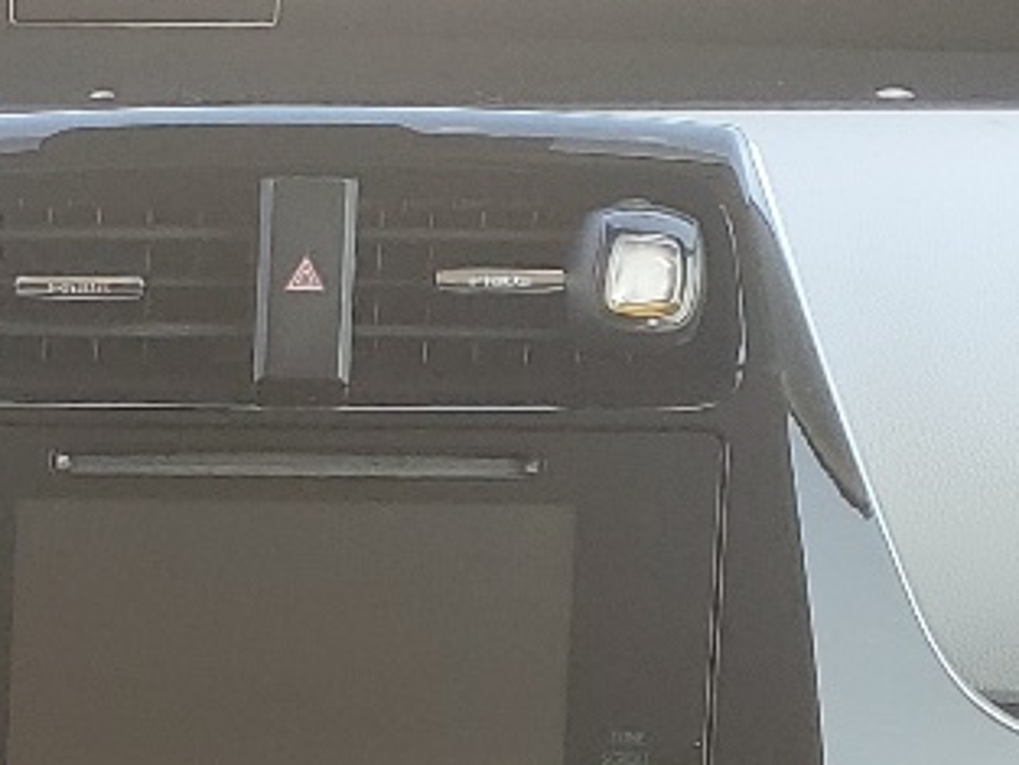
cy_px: 1670
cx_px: -94
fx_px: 3917
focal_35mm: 133
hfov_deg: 14.5
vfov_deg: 10.1
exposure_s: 1/156
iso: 50
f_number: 1.5
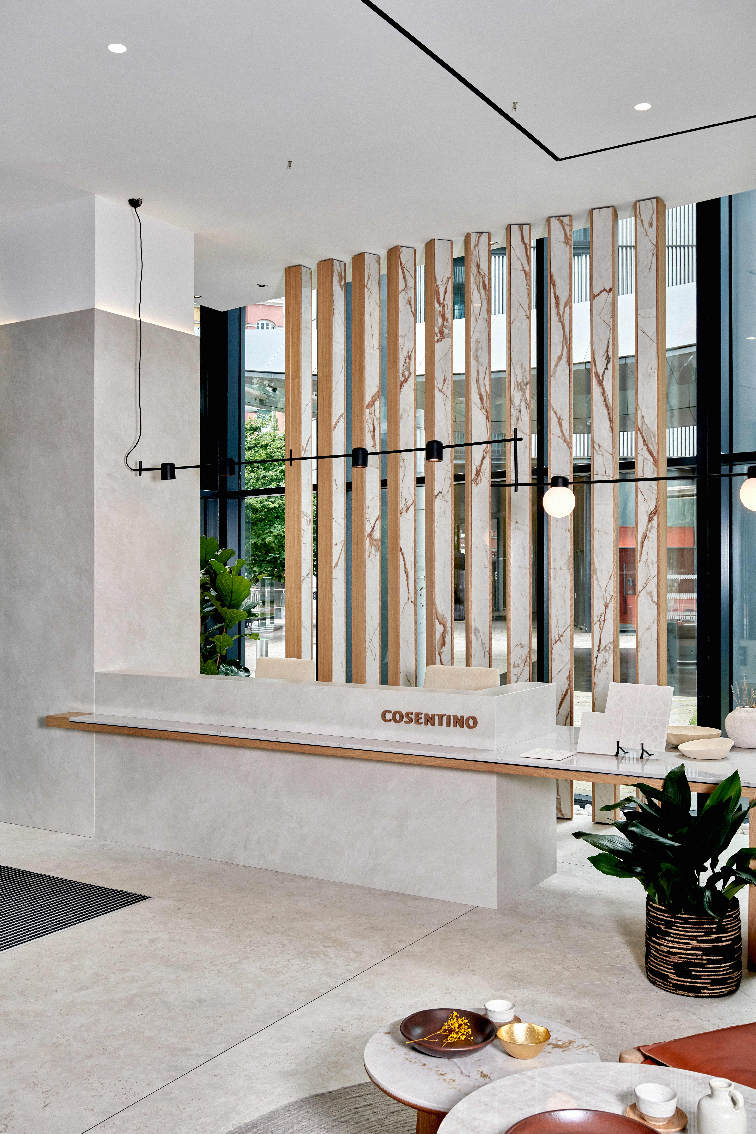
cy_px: 567
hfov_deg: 37.9
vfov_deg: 54.4
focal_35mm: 35
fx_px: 1102
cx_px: 378
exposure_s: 1/200
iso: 500
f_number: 9
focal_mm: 35
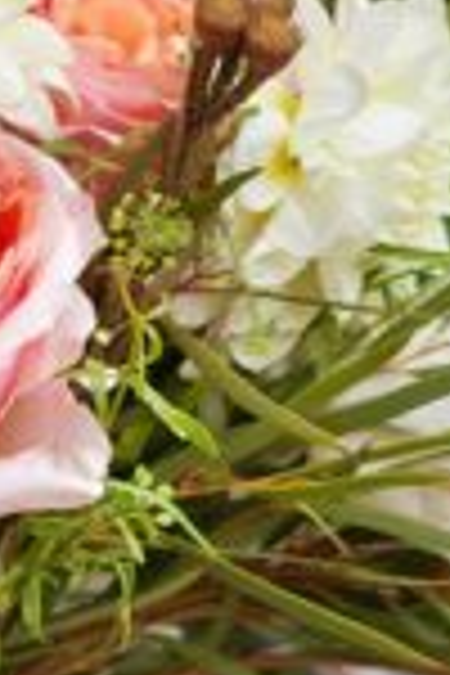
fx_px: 10893
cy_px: 1220
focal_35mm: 581
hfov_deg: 2.4
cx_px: 182
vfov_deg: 3.5
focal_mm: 85
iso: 800
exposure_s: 1/800
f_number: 2.8
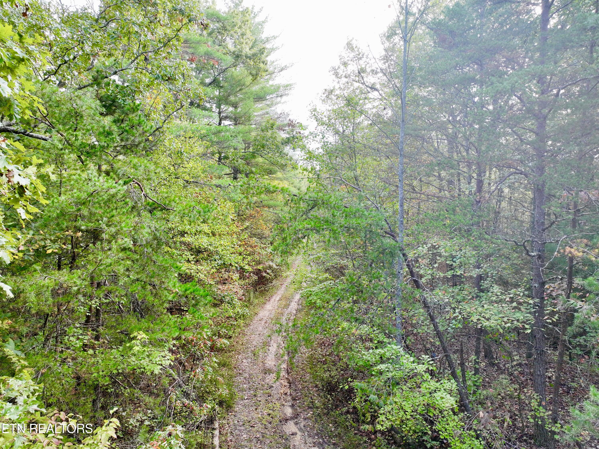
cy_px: 224
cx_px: 300
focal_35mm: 24
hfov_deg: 71.6
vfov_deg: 56.8
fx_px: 415
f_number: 2.8
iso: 290
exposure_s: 1/120
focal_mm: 12.29
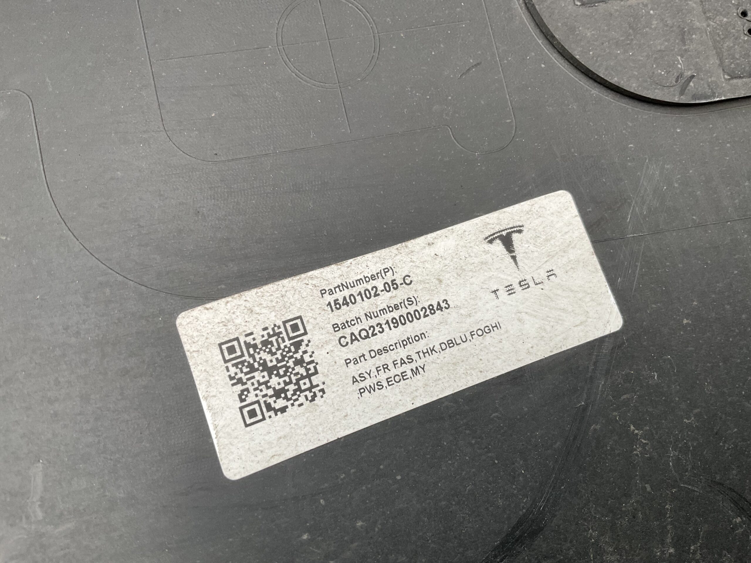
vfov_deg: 48.2
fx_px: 629
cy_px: 282
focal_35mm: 29
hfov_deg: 61.7
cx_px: 376
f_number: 1.8
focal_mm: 3
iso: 50
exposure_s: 1/100
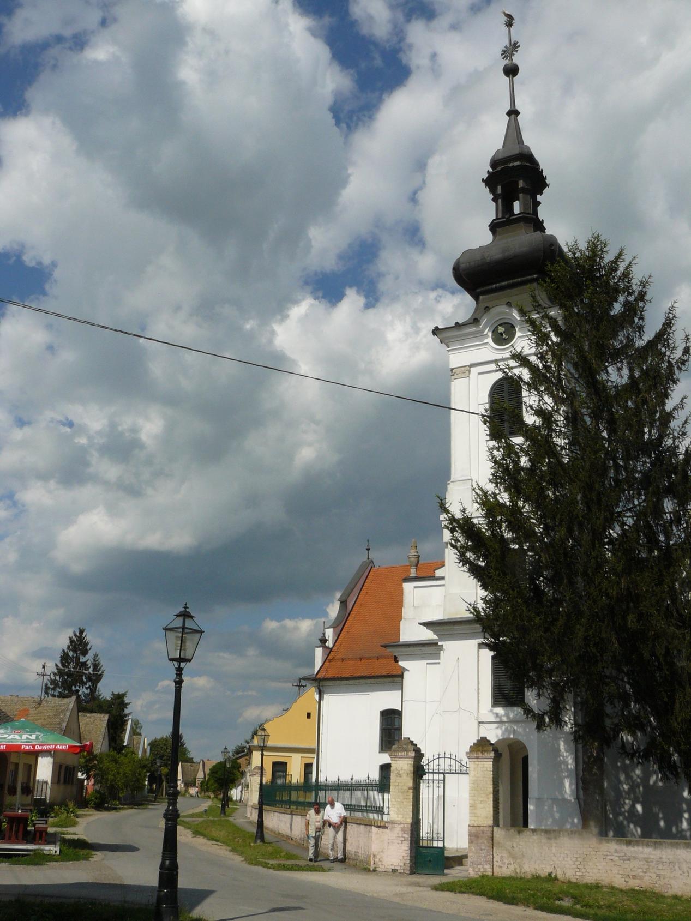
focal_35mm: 36
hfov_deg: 39.7
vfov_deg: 51.4
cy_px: 460
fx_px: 958
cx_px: 346
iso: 100
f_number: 8
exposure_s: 1/500
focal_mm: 6
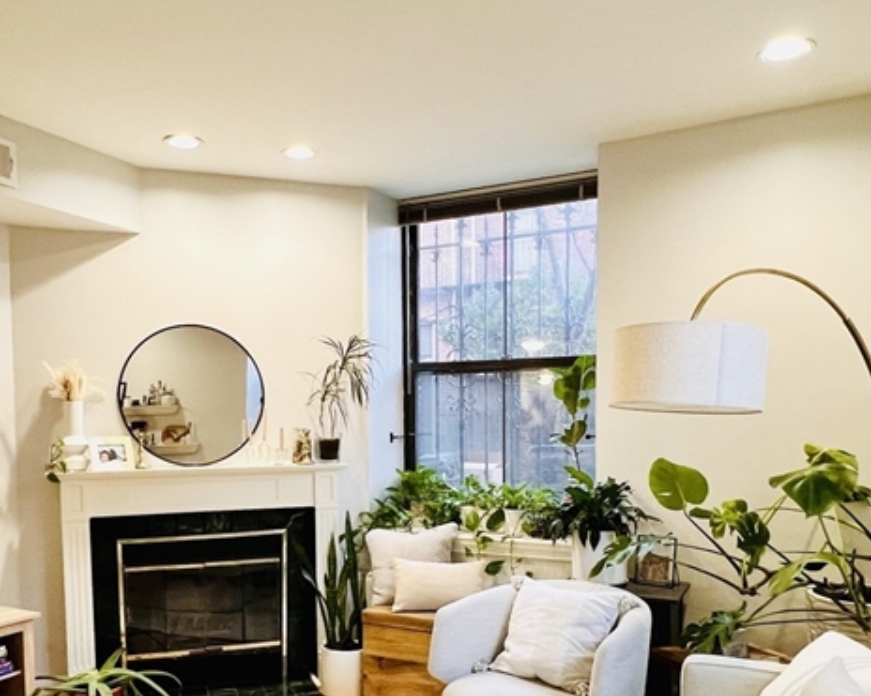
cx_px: 389
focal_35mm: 28
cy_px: 471
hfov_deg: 62.1
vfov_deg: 50.5
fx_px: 722
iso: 250
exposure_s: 1/60
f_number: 1.8
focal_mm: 1.57
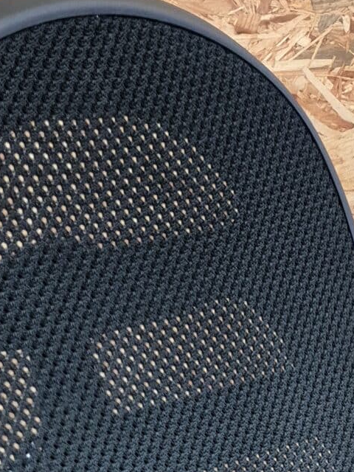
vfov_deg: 16.9
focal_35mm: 92
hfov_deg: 15.9
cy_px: 892
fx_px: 1254
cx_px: 310
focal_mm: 5.4
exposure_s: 1/100
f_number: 1.8
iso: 1000
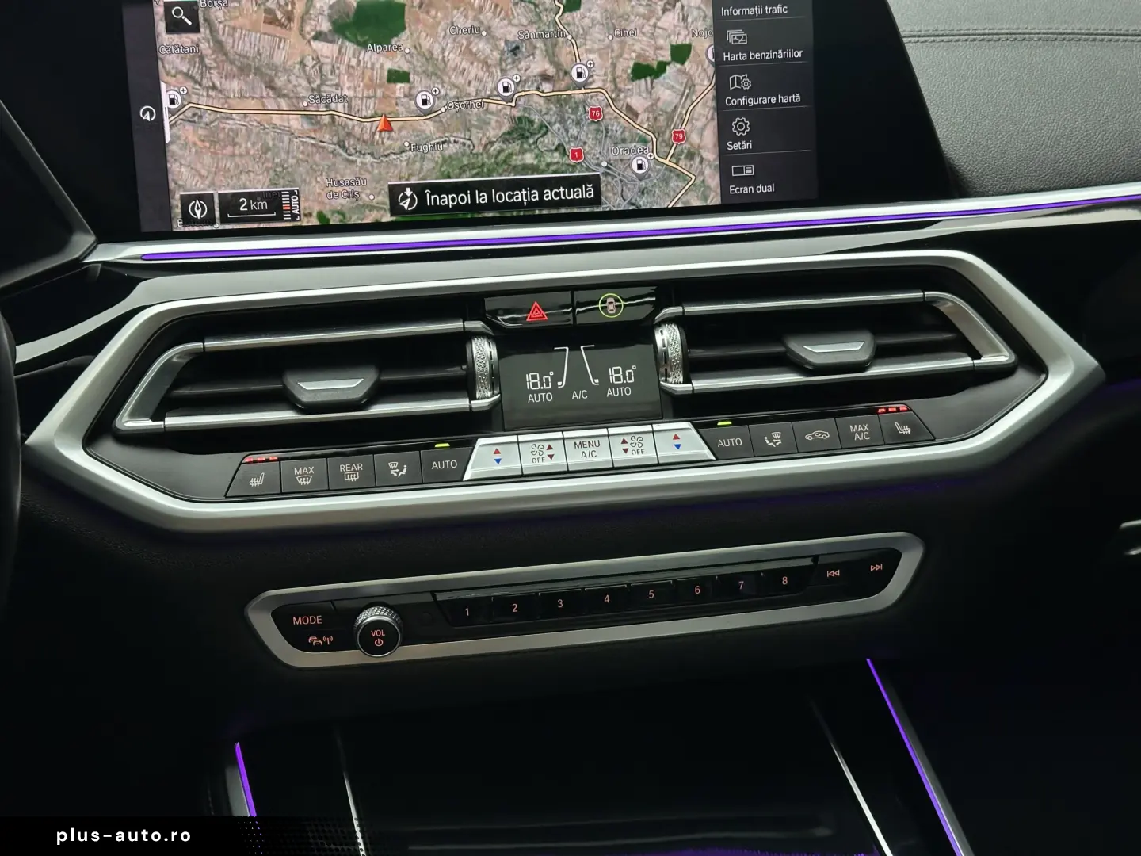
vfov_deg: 30.3
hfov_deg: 39.7
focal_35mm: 48
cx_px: 570
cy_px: 428
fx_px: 1582
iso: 125
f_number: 1.78
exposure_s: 1/51
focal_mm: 6.86
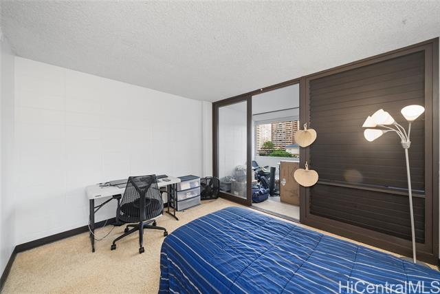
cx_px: 220
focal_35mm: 12
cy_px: 147
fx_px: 147
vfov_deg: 90.0
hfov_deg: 112.6
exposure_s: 1.3
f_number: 9
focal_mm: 12
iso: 100
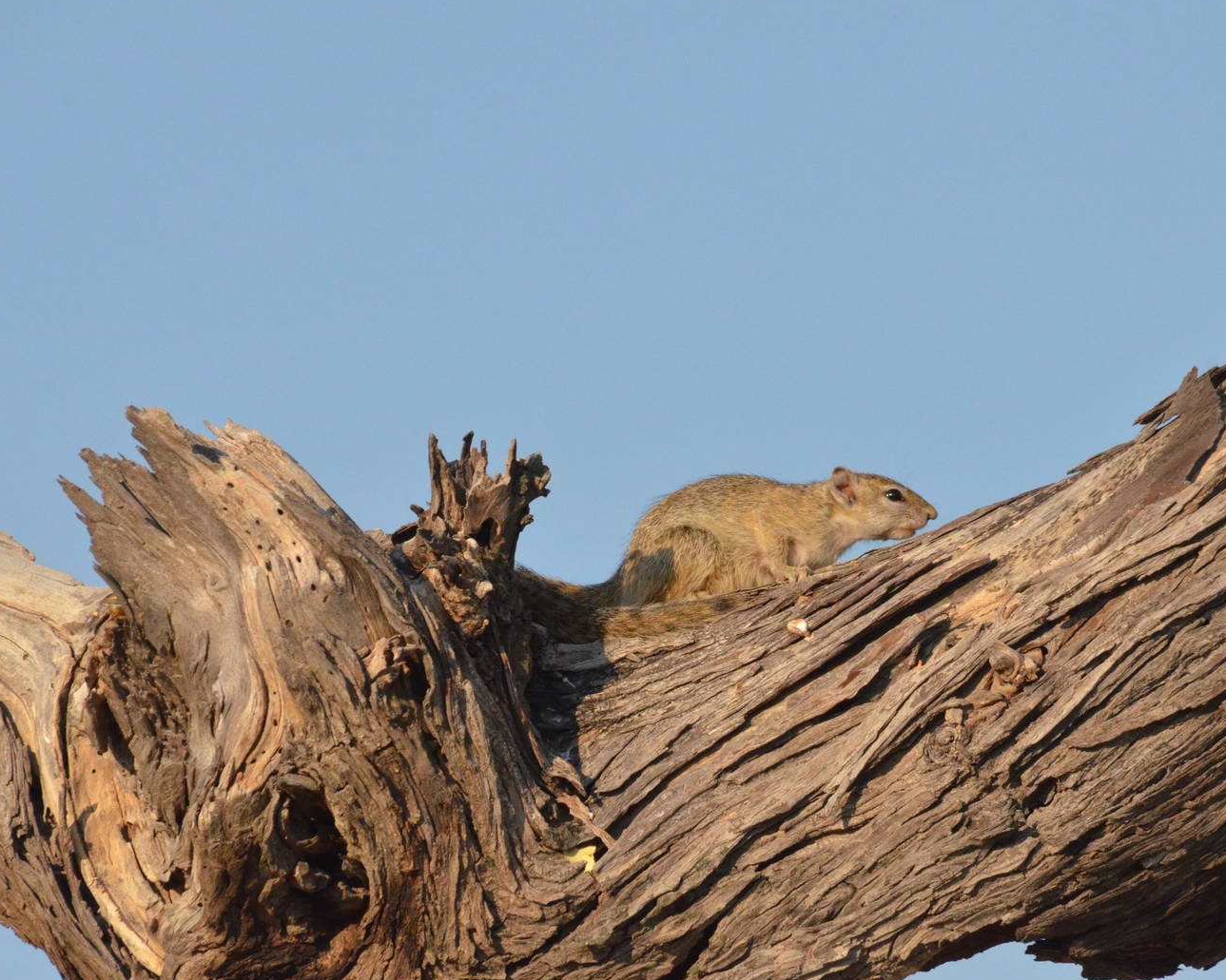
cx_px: 675
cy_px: 491
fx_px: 31638
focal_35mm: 872
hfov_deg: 2.2
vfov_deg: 1.8
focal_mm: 500
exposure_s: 1/2500
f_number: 13
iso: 2500
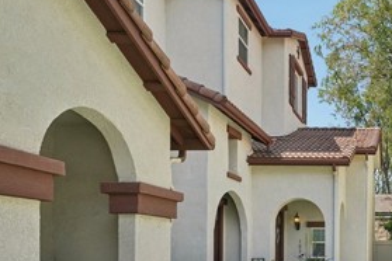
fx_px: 425
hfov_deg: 42.2
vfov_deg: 32.4
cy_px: 239
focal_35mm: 39
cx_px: 400
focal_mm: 17
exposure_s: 1/200
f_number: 8
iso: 100
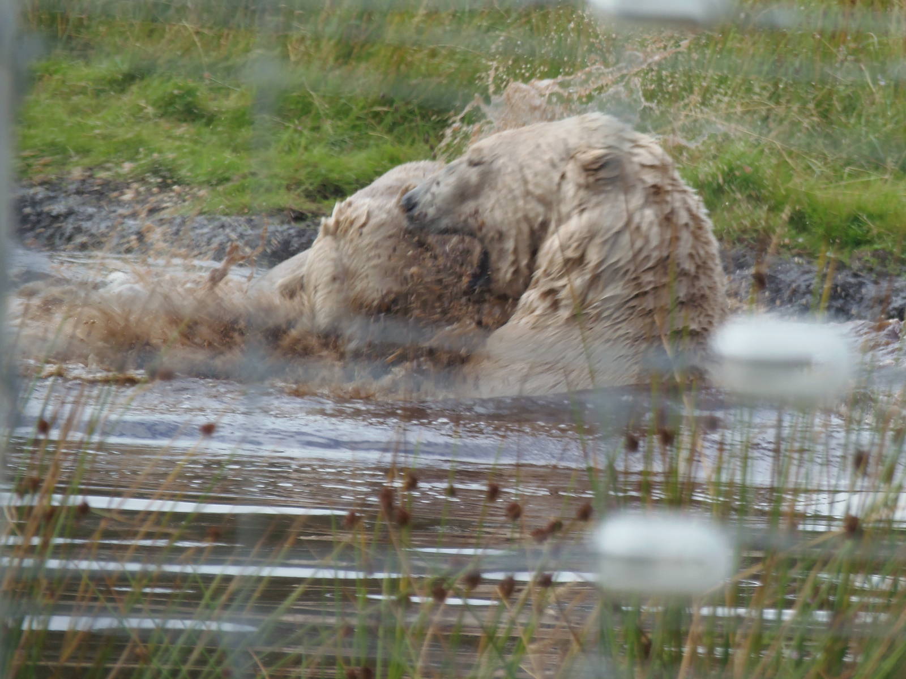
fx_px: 13453
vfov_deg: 2.9
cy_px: 340
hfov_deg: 3.9
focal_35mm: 514
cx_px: 453
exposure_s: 1/160
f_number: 5
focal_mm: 95.3
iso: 80
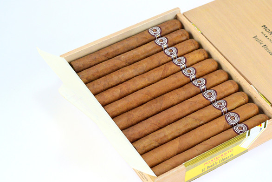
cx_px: 159
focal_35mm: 96
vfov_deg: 14.3
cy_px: 95
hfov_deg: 21.2
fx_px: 725
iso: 1000
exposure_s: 1/160
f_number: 7.1
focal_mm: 50
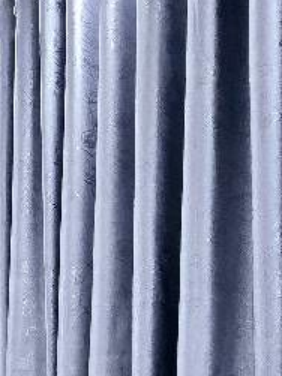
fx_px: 576
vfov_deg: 33.1
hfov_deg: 19.5
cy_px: 377
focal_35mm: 53
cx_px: -242
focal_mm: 2.2
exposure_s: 1/50
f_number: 2.2
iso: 80
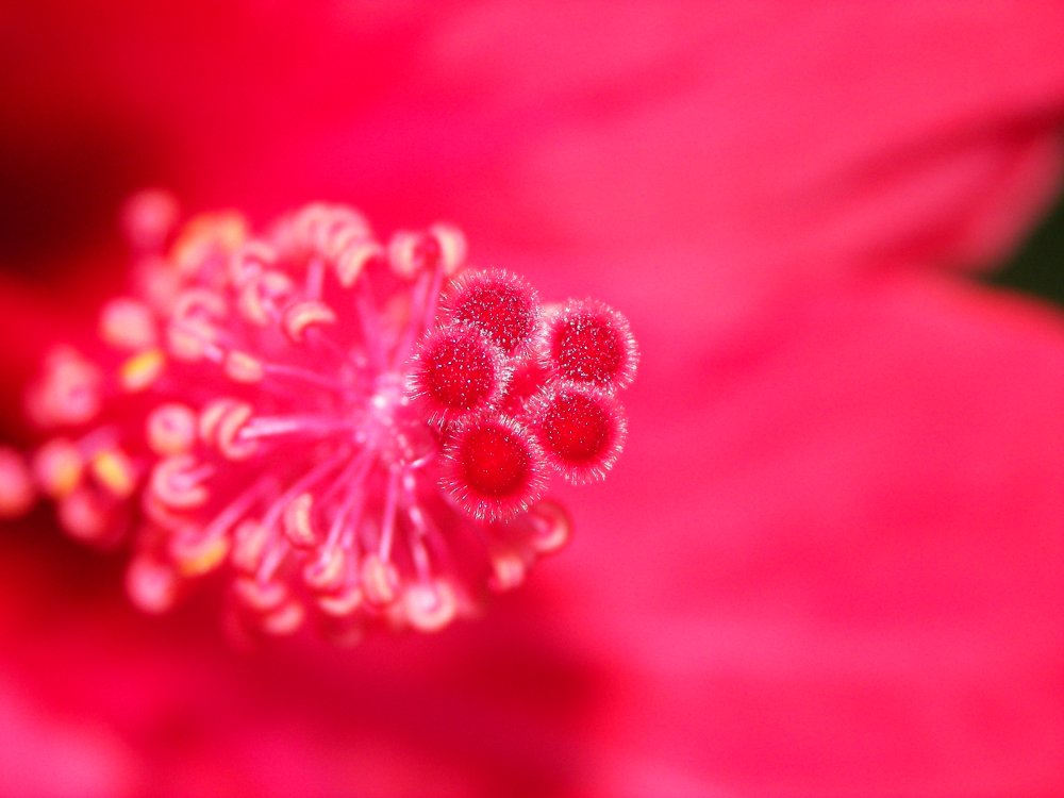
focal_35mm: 157
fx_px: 4826
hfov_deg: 12.6
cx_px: 532
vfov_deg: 9.5
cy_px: 399
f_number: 3.2
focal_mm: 26.1
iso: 100
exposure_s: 1/40
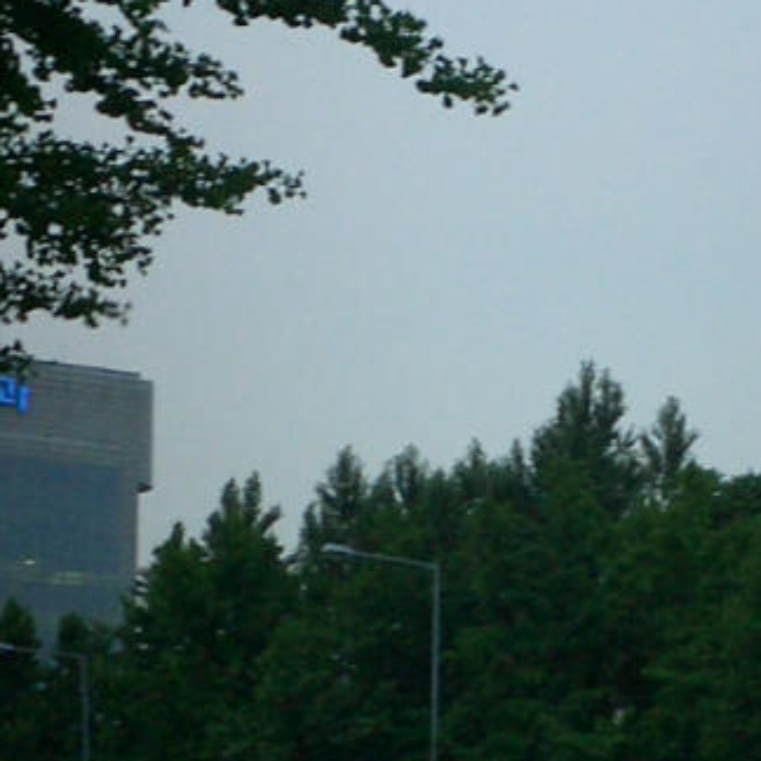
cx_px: 627
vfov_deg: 16.7
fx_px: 2512
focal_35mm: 101
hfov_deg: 17.1
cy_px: 831
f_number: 3.5
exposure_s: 1/40
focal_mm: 5.6
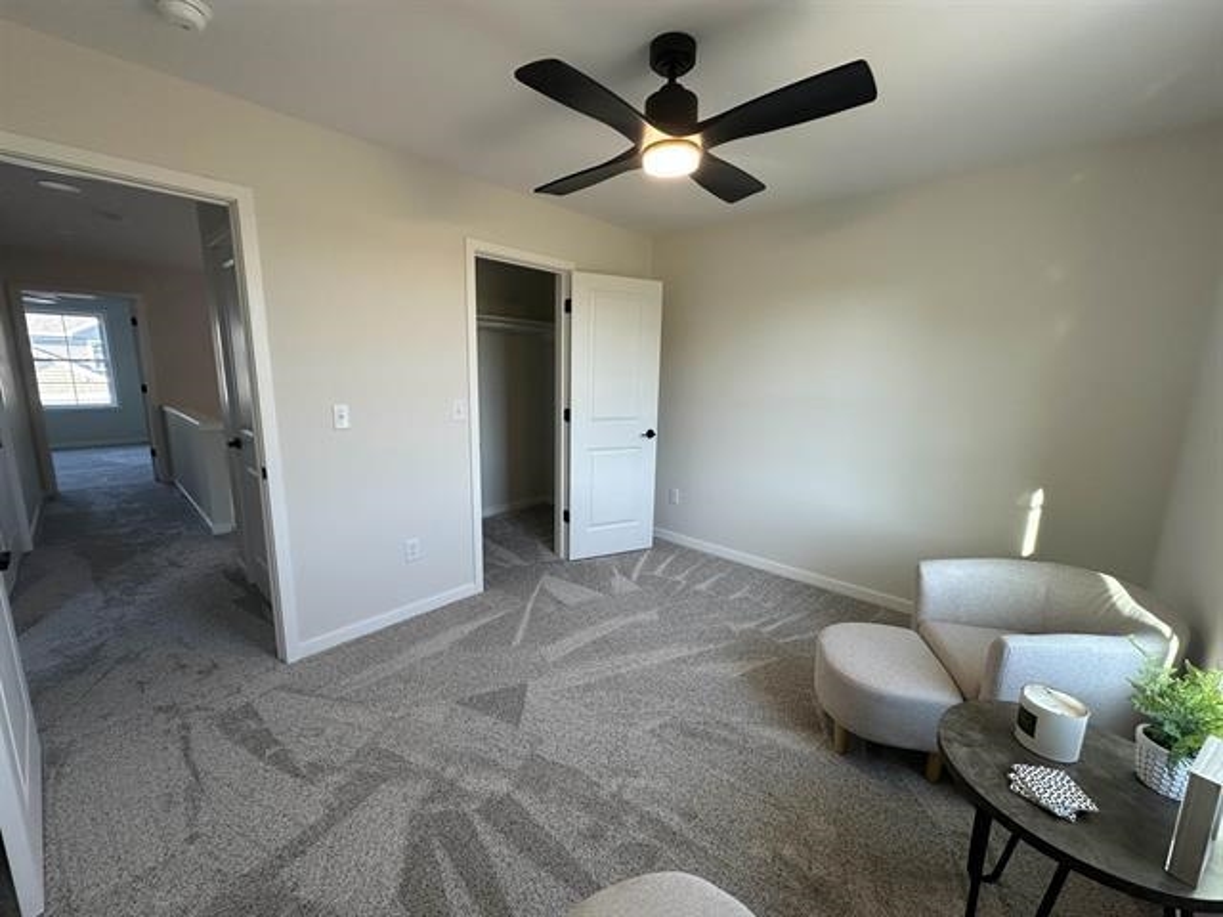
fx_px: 495
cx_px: 612
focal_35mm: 14
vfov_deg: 85.7
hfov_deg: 102.1
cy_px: 458
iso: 100
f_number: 2.2
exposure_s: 1/99
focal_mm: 2.22
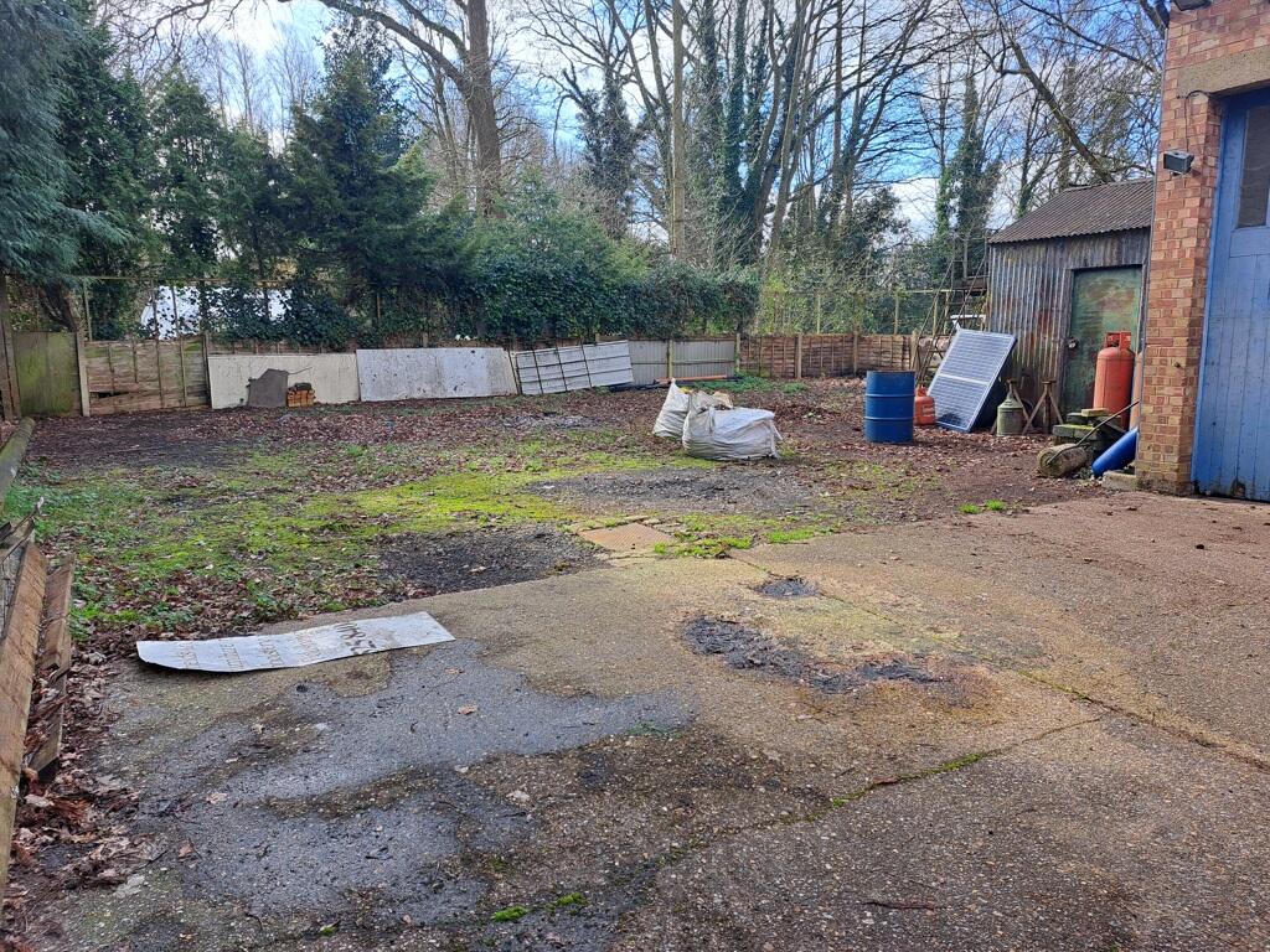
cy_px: 476
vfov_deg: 56.8
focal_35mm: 24
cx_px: 635
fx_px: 881
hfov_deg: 71.6
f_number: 1.8
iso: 50
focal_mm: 5.23
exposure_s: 1/404
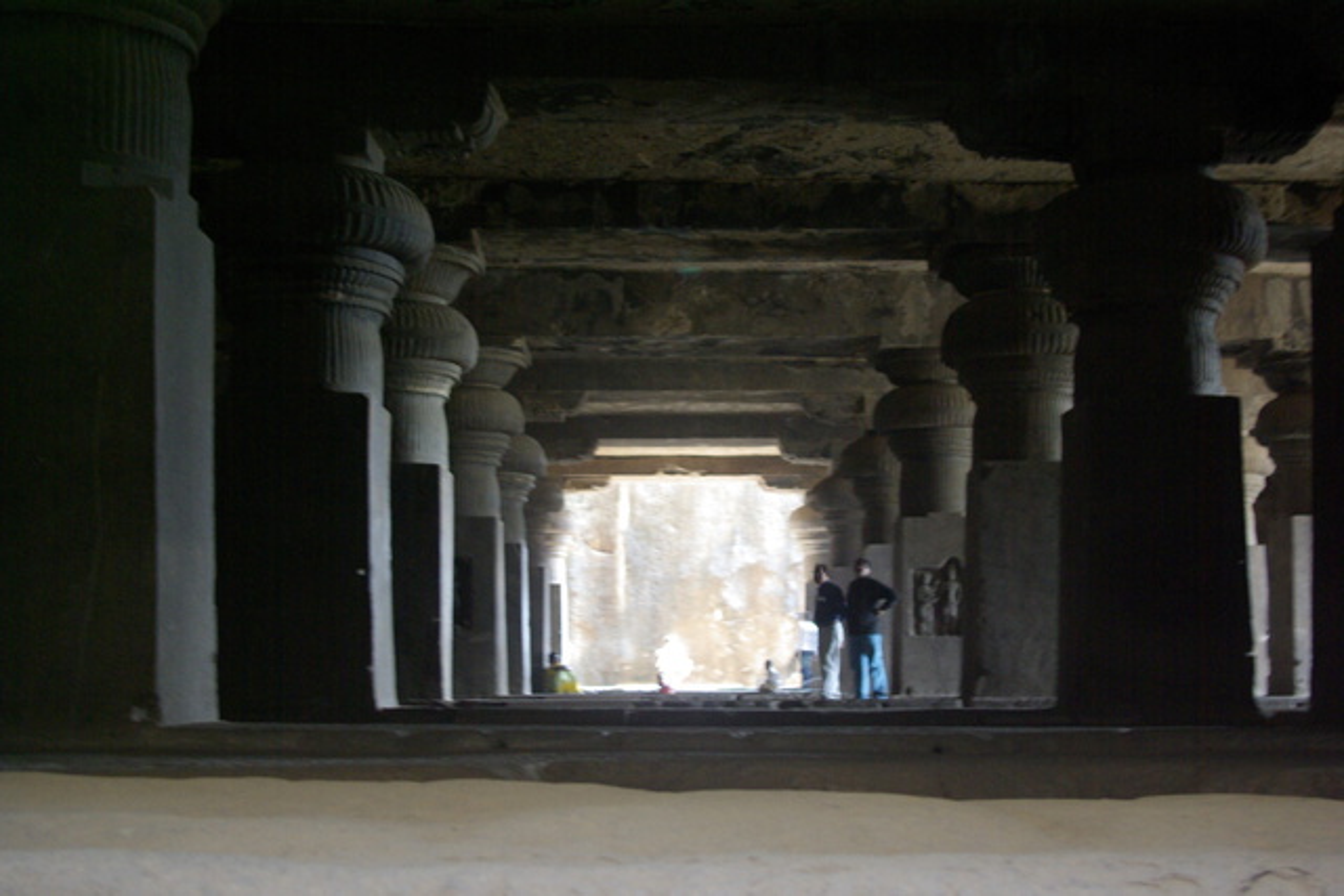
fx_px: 1960
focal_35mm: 52
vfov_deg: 25.8
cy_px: 448
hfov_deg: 37.8
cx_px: 672
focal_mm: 35
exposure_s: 1/6
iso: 800
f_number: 4.5
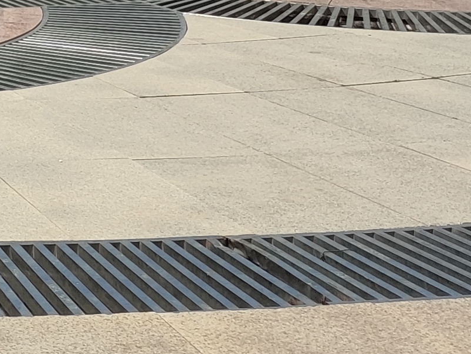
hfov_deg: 12.4
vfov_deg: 9.1
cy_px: -531
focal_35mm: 144
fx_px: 1960
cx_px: -408
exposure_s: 1/1774
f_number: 1.79
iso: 50
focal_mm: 4.71
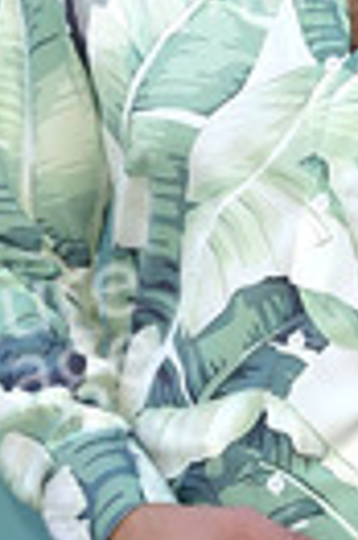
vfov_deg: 6.8
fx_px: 4561
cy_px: 157
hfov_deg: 4.5
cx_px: 393
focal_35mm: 305
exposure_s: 1/250
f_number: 6.3
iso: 320
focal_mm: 100
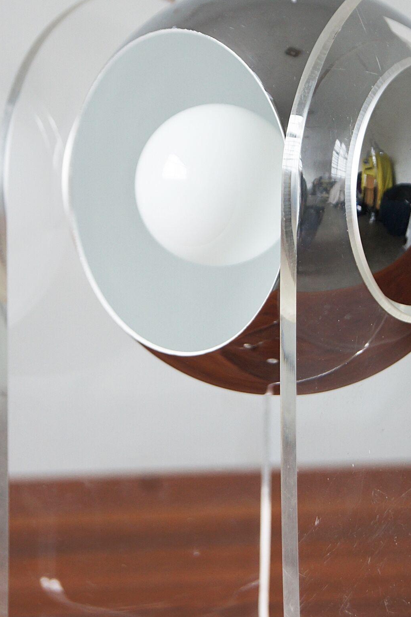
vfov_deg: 19.1
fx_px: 1827
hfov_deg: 12.8
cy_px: 238
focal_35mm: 107
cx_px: 251
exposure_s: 1/25
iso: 400
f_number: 5.6
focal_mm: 55
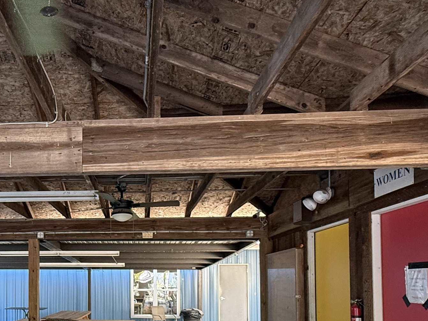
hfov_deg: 54.2
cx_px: 107
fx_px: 396
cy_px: 273
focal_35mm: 32
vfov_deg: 41.5
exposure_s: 1/99
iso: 250
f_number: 2.2
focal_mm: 2.22
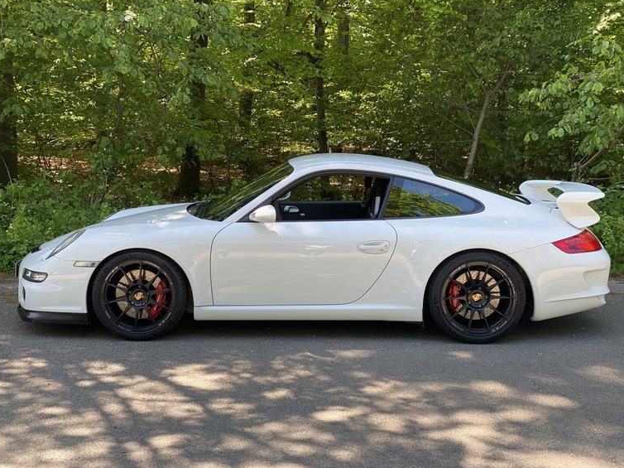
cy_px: 234
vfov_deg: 27.5
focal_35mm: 53
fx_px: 955
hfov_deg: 36.2
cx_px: 310
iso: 20
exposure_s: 1/122
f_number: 2
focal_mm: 6
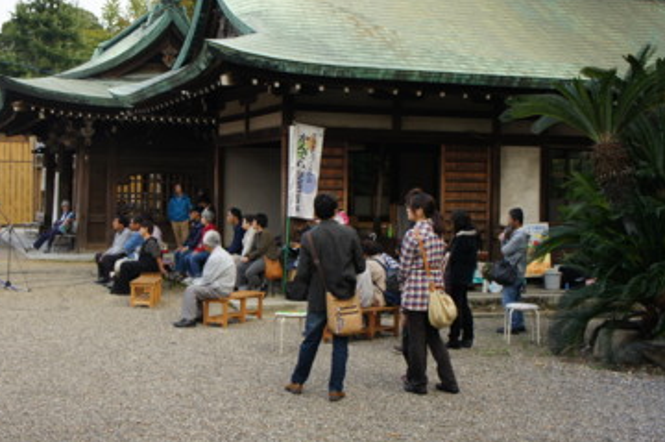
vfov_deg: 26.6
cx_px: 270
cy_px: 214
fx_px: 934
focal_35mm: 51
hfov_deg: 39.1
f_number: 6.3
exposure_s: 1/60
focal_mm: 27
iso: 200
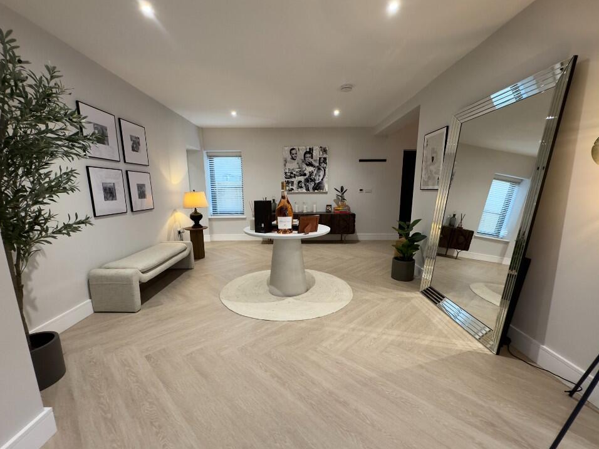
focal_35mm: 15
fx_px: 260
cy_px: 240
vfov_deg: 81.6
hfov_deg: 98.2
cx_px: 296
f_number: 2.2
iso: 320
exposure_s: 1/50
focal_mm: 2.22
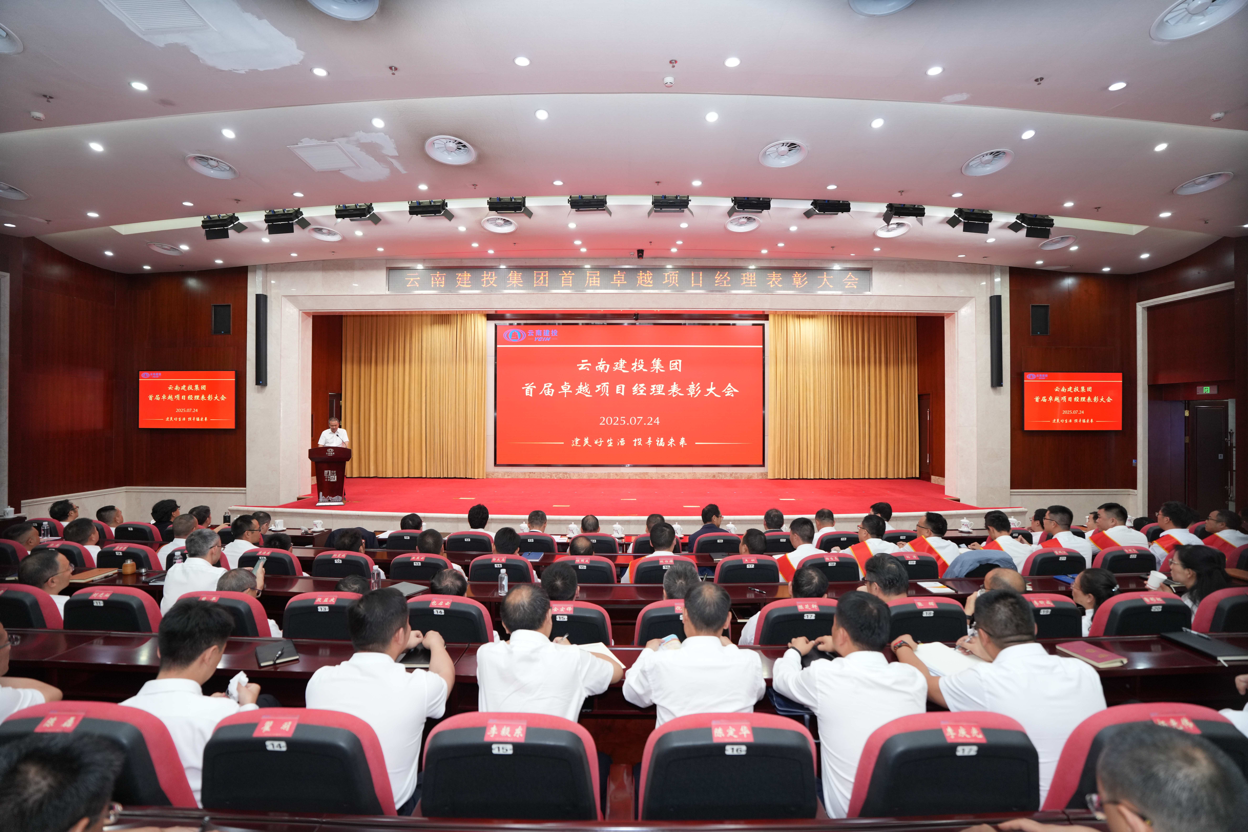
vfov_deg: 73.7
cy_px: 416
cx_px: 624
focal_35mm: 16
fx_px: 555
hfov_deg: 96.7
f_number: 2.8
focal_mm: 16
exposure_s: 1/250
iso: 1000
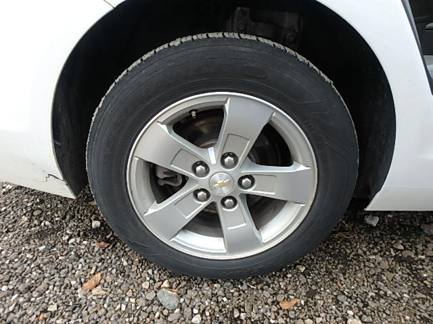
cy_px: 162
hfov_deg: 79.0
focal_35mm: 21
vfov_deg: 63.4
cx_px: 216
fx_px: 263
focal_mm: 3.7
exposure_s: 1/80
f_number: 3.5
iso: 125
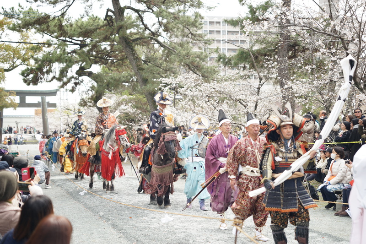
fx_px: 711
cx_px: 183
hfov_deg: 28.8
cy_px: 122
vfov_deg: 19.4
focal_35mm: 70
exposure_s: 1/80
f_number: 2.8
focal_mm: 70
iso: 100
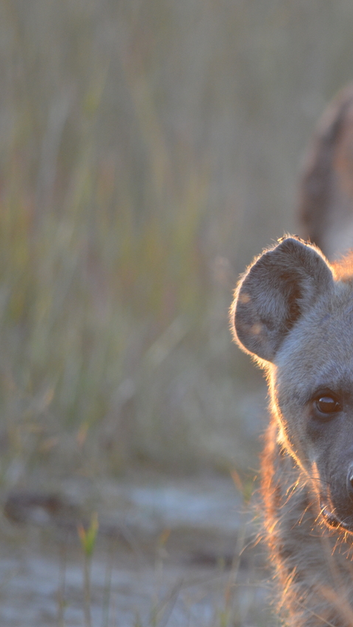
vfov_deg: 3.0
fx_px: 11846
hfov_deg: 1.7
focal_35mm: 712
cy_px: 314
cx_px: 412
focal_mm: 300
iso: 800
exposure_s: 1/160
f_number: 5.6
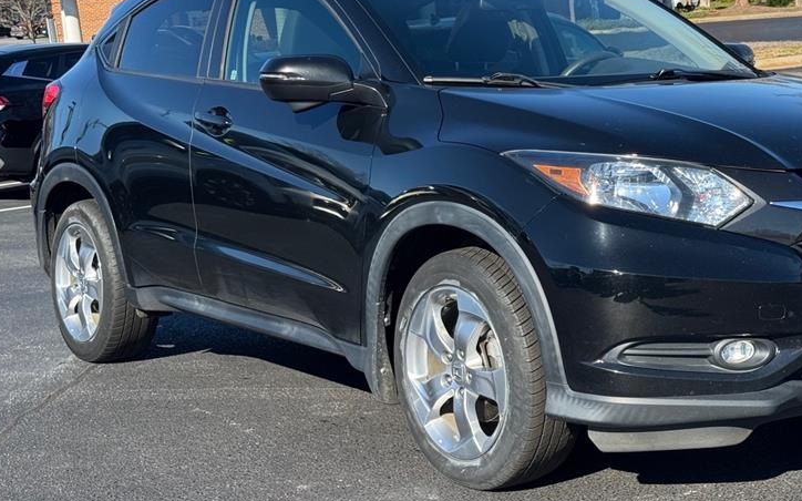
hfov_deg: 28.4
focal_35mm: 72
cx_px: 523
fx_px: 1573
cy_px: 204
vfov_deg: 18.1
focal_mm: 6.76
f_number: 1.78
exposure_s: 1/2045
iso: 64
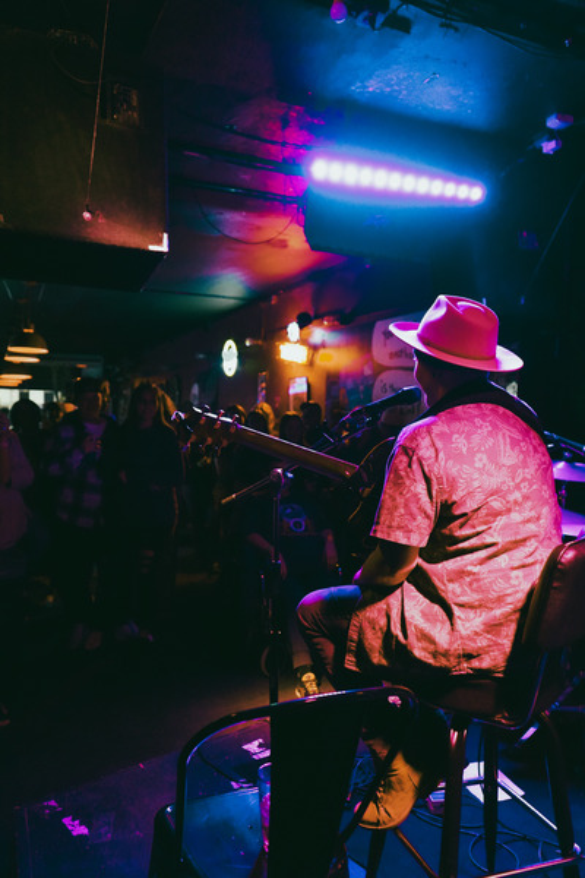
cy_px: 439
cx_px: 292
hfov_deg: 46.4
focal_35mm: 28
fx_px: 682
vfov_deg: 65.5
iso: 12800
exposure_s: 1/60
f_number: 3.5
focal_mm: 28
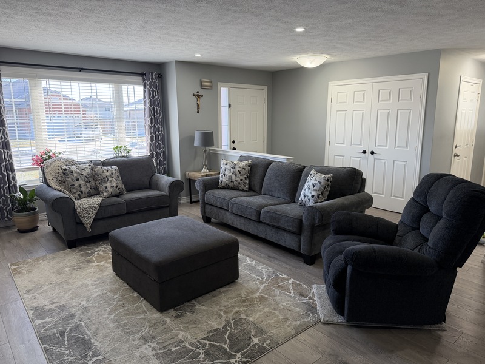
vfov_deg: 56.8
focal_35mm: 24
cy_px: 182
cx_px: 242
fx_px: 336
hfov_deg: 71.6
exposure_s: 1/204
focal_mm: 6.76
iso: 125
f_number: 1.78
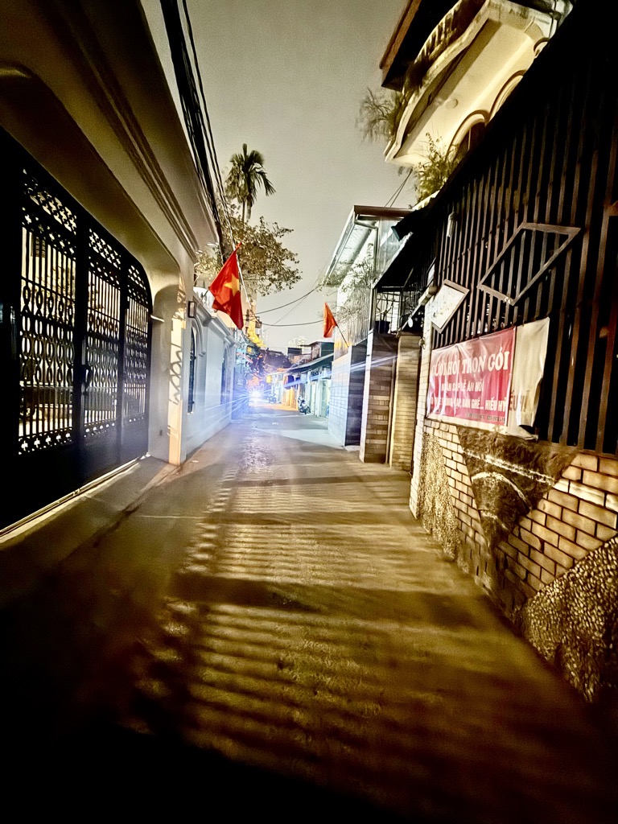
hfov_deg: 85.7
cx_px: 309
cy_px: 412
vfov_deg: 102.1
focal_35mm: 14
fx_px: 333
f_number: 2.2
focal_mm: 2.22
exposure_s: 1/8
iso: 2000
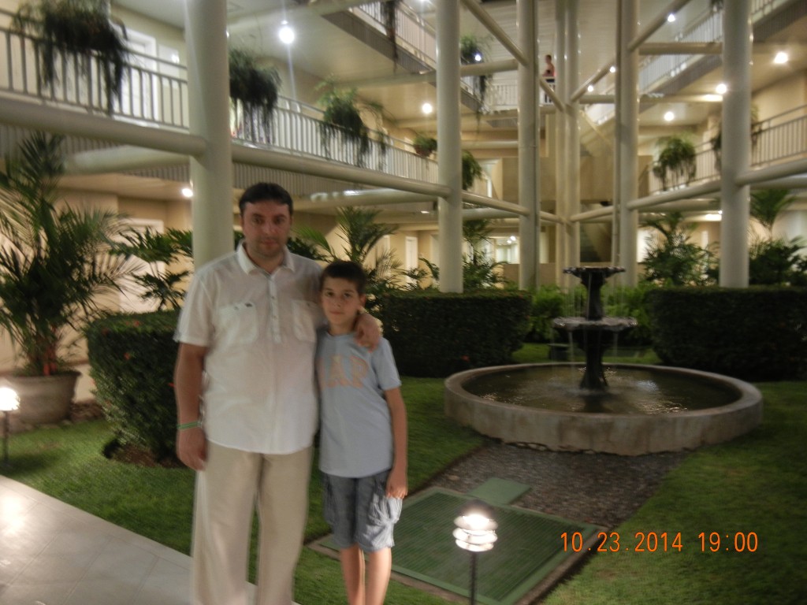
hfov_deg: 60.0
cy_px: 302
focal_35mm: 30
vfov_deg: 46.8
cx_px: 404
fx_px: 699
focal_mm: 5.4
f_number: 3.5
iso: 257
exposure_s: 1
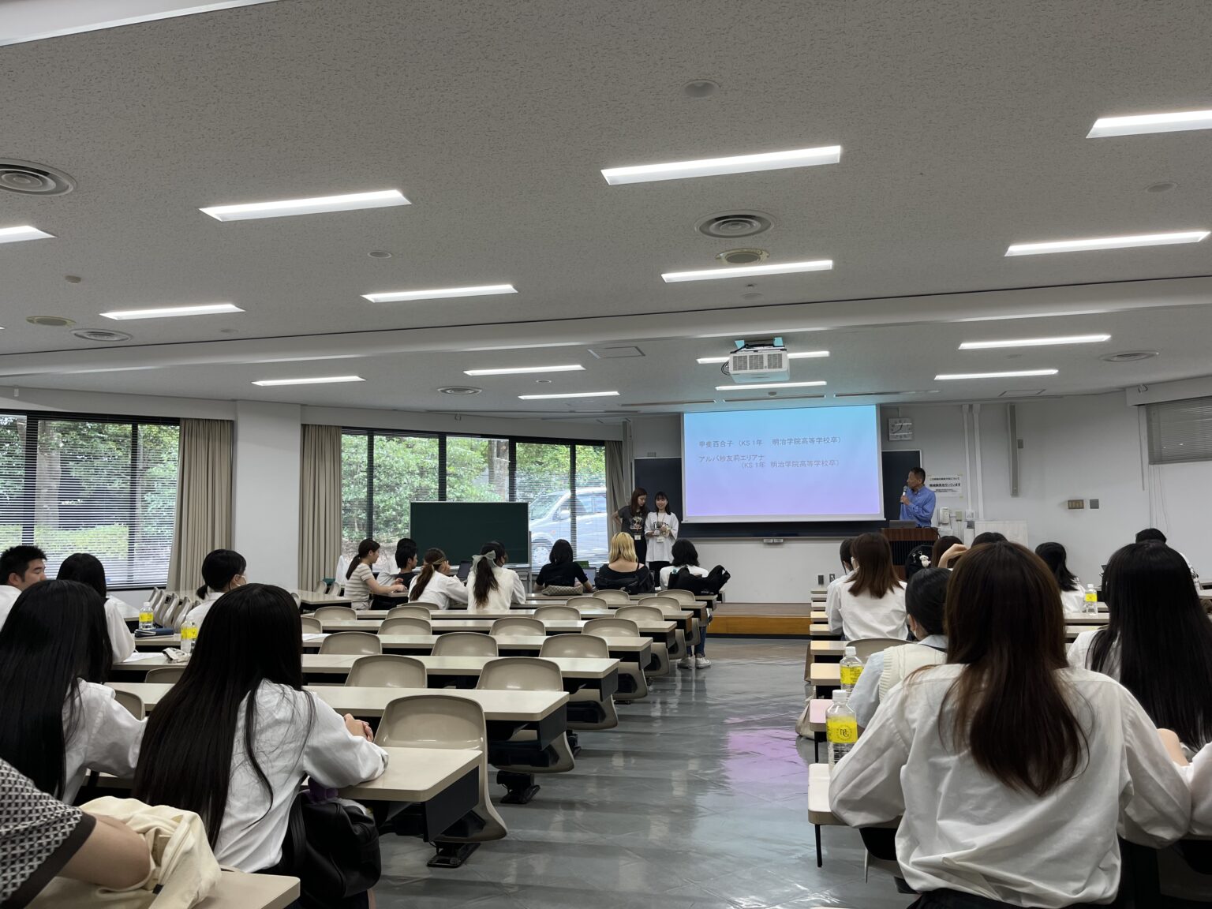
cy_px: 454
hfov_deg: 67.3
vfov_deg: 53.1
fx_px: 910
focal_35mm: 26
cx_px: 606
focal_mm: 5.1
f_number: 1.6
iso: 50
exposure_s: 1/100
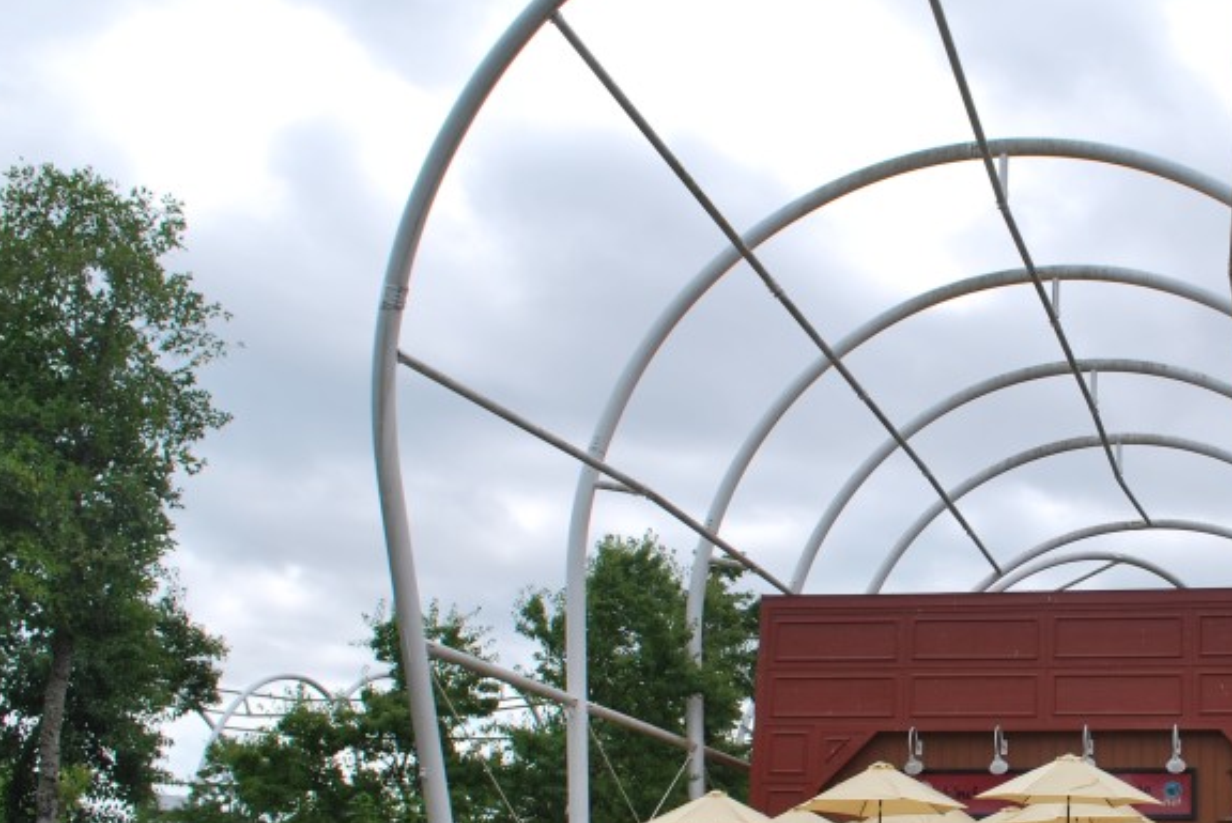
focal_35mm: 48
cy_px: 540
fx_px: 1644
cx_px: 1054
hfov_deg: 38.8
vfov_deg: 28.0
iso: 100
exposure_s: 1/250
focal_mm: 18
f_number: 8
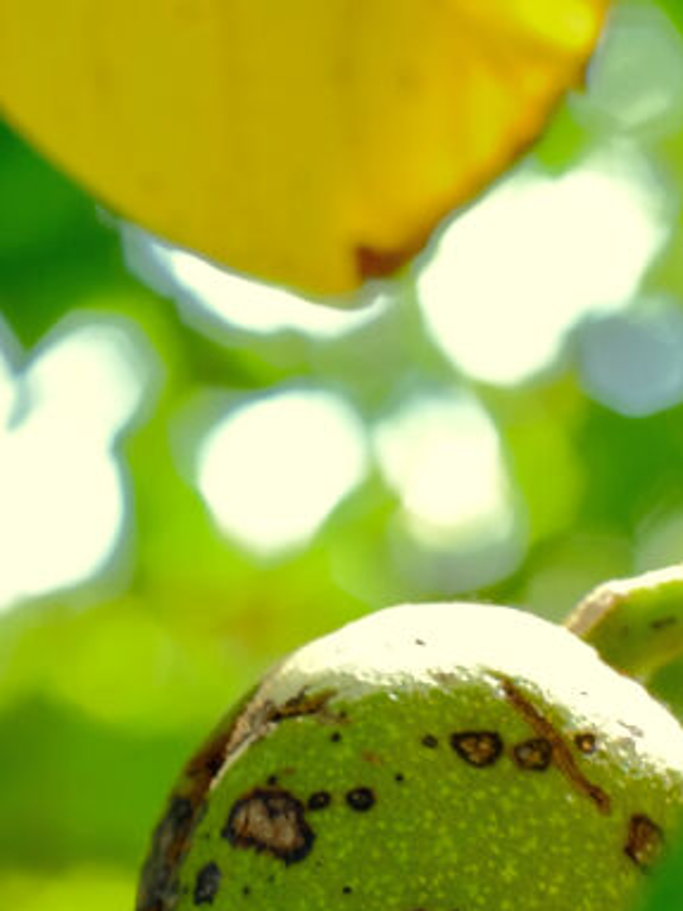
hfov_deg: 7.0
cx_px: 280
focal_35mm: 211
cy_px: 428
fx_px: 5554
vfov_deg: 9.4
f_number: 8
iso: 400
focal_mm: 56
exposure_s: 1/60
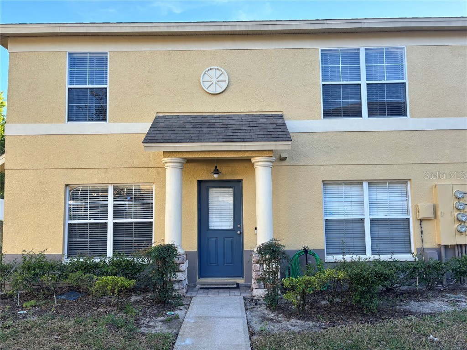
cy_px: 175
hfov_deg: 67.3
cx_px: 234
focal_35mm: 26
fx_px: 351
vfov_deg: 53.1
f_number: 1.6
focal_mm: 5.96
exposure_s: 1/339
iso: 50
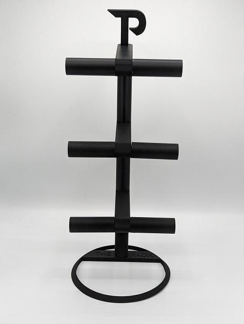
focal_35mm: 48
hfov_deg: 30.3
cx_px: 122
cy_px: 162
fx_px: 450
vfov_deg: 39.6
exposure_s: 1/710
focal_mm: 6.81
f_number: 1.85
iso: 77
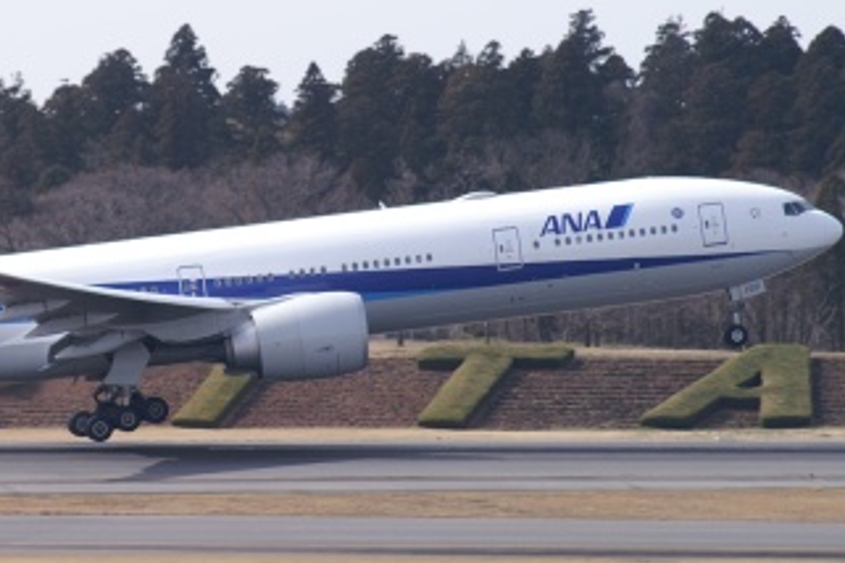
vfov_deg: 3.1
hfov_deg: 4.6
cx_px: 97
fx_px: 10515
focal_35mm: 448
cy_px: 234
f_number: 5.6
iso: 100
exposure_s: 1/640
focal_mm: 150
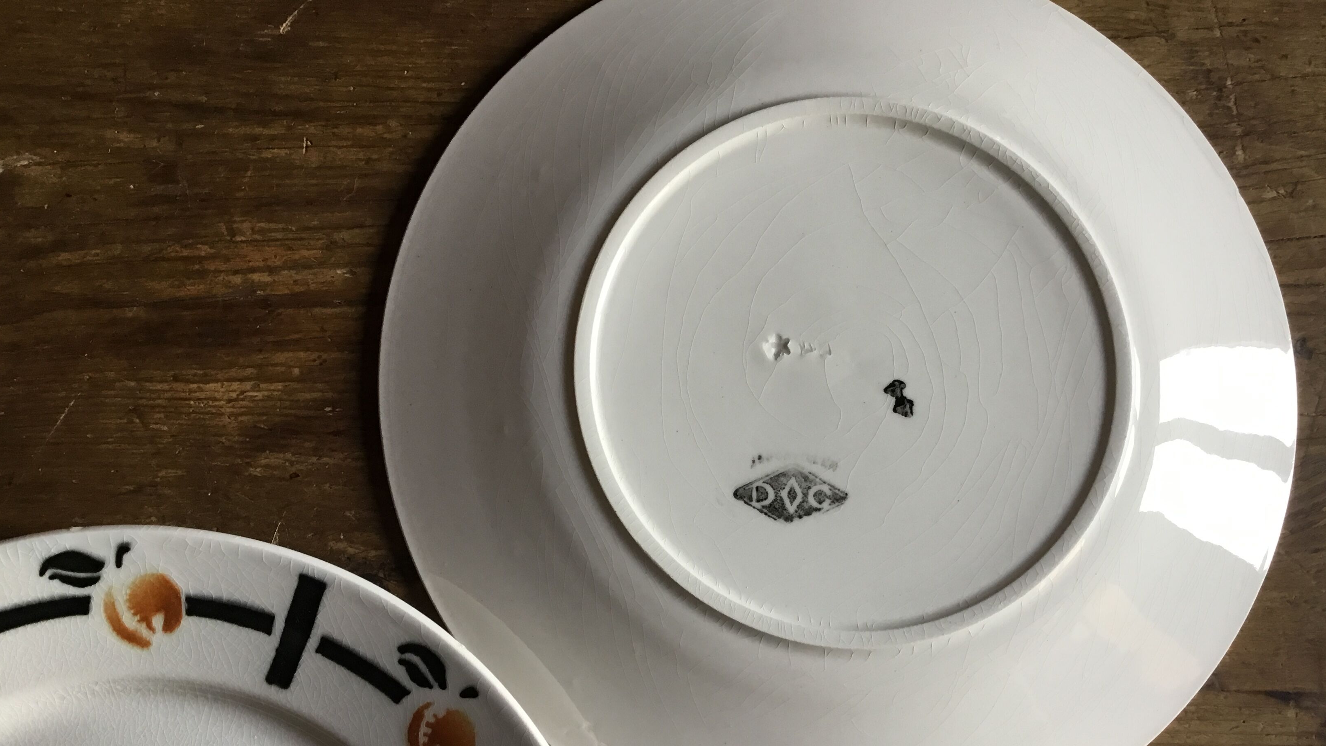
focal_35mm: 34
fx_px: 1196
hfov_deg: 58.0
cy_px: 455
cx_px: 663
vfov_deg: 34.5
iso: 40
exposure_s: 1/33
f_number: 2.4
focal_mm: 3.3
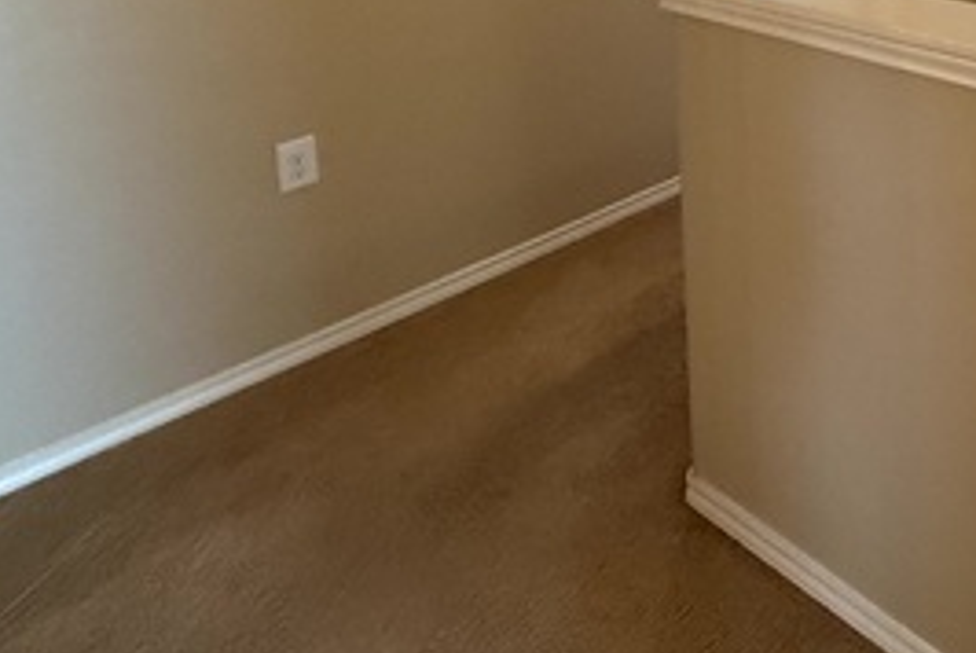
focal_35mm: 35
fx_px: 950
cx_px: 1016
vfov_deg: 30.8
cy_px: -169
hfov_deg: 44.5
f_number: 2.2
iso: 400
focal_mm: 2.22
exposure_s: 1/120
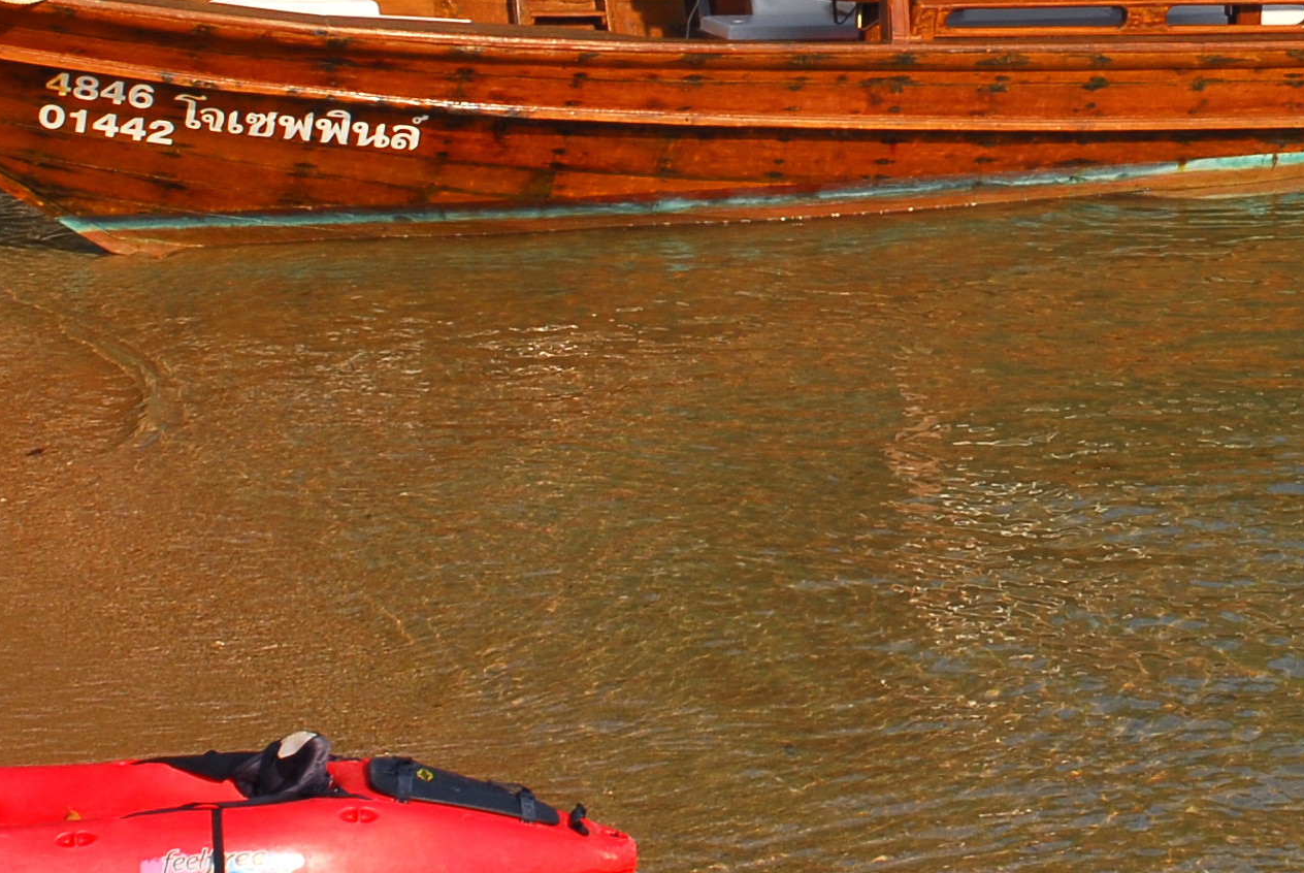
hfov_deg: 13.9
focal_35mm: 147
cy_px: -134
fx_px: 5331
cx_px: 1003
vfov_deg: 9.3
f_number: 8
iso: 100
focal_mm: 32
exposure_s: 1/200
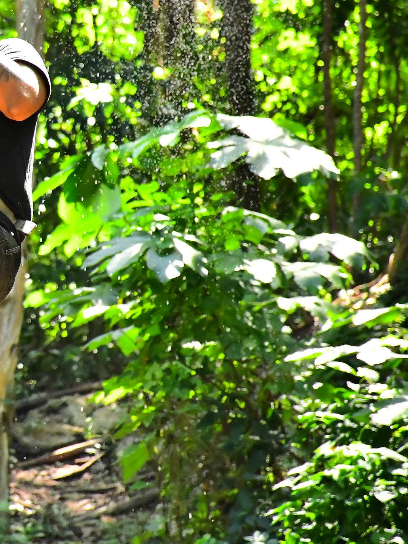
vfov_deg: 4.8
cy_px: 192
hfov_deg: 3.6
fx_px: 6426
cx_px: -141
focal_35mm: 409
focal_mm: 140
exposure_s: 1/500
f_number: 5.6
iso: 3200
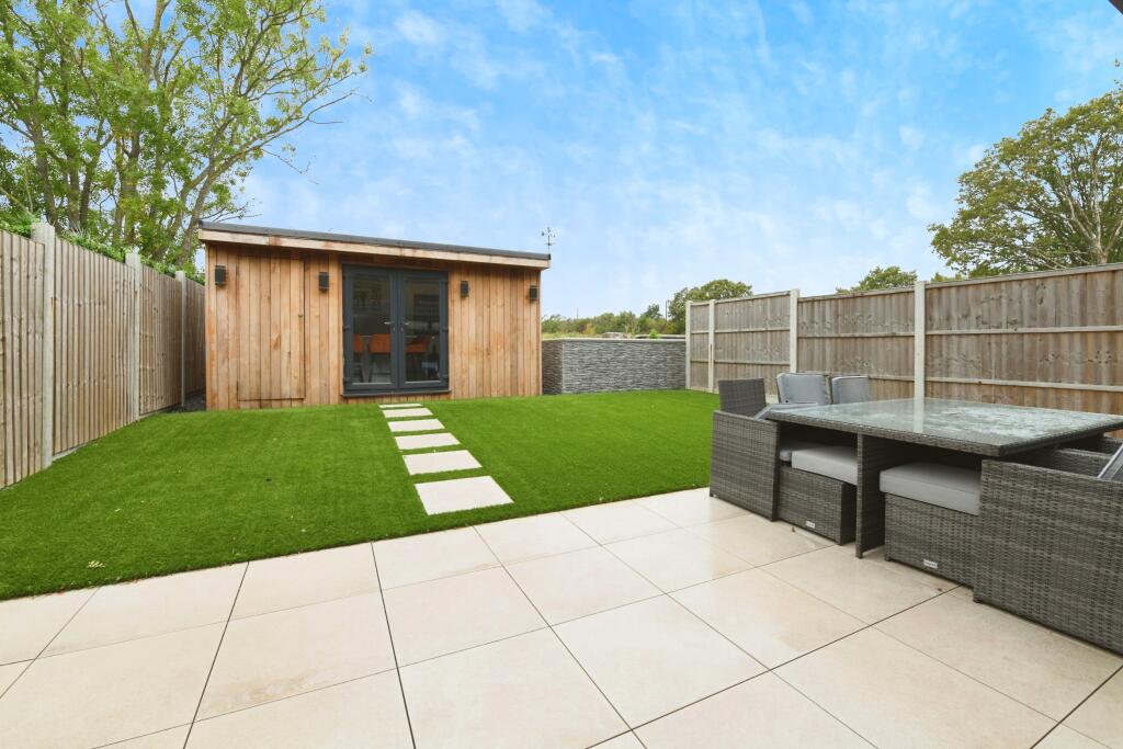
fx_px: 468
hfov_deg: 100.4
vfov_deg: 77.3
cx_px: 562
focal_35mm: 15
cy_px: 374
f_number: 10
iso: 800
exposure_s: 1/250
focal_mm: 15
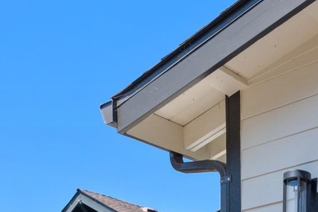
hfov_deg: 26.1
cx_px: 257
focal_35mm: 76
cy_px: 438
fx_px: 674
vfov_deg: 14.5
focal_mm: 16.5
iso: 250
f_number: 9
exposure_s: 1/160
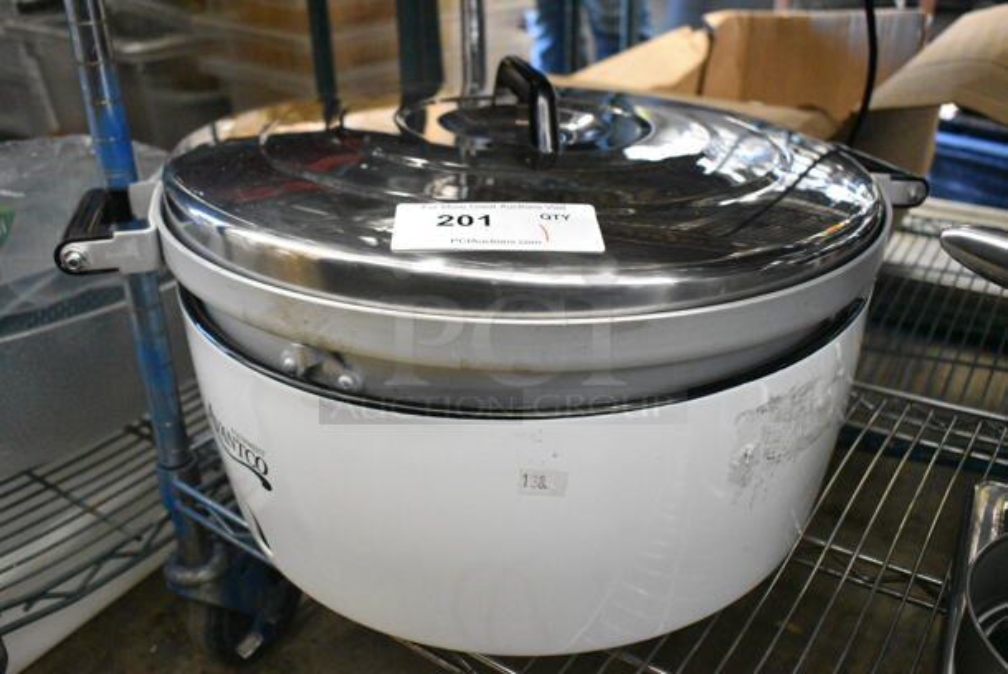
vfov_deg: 40.1
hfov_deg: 57.2
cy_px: 337
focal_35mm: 33
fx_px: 925
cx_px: 504
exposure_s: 1/125
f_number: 4.5
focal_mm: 22
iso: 6400
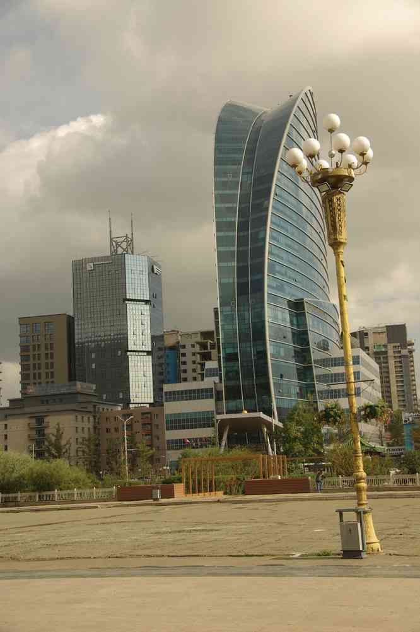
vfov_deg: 40.4
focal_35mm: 49
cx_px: 210
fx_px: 859
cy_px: 316
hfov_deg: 27.5
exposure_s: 1/350
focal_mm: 32.5
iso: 100
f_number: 8
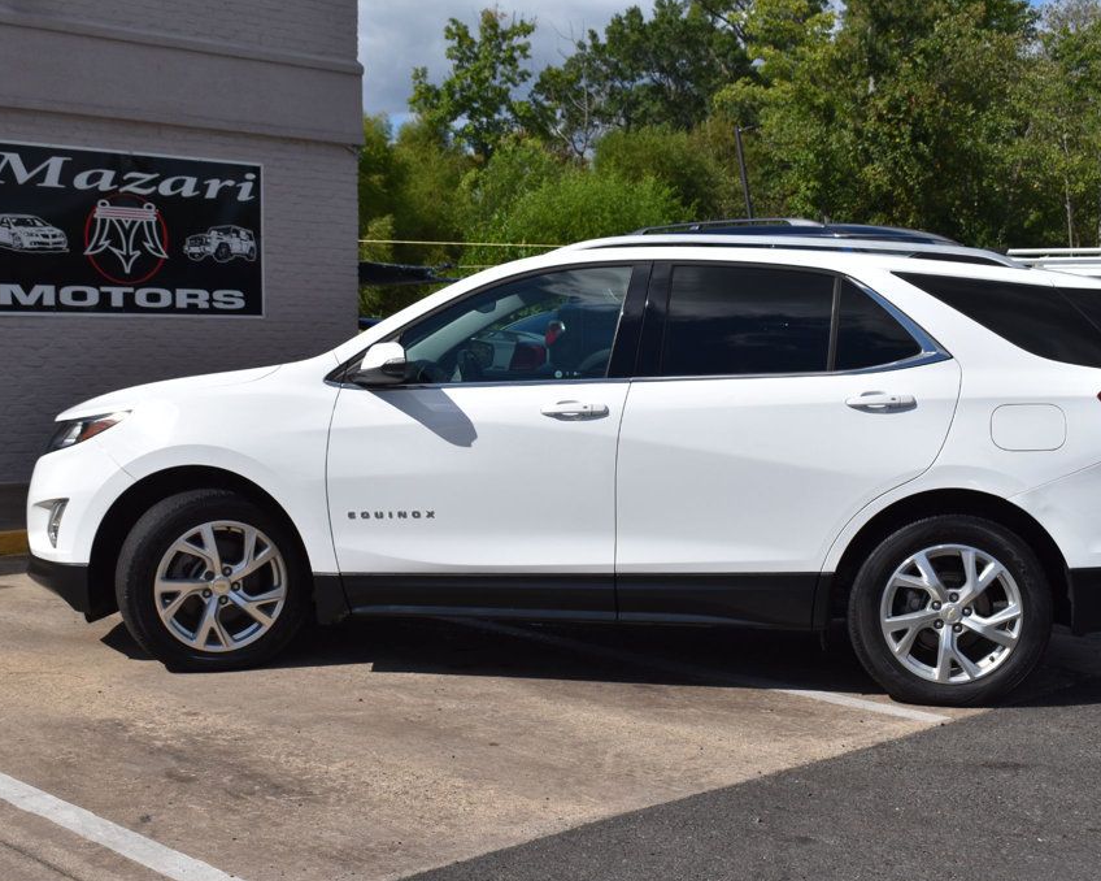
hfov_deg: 36.7
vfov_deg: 29.7
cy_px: 440
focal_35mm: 51
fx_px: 1661
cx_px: 561
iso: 200
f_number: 10
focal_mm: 30
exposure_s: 1/1000
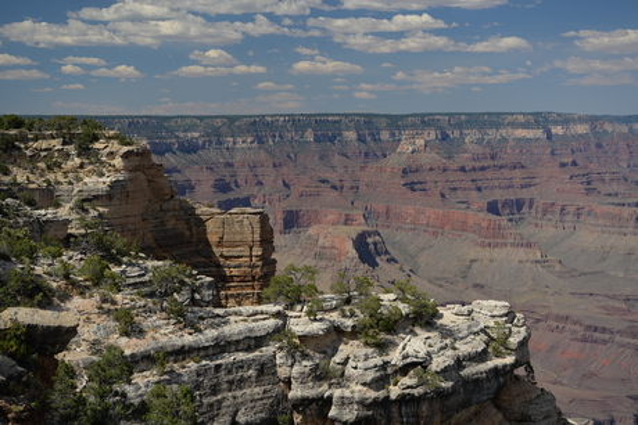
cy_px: 212
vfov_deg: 19.5
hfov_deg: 28.8
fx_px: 1241
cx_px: 319
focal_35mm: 70
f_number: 5.6
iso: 100
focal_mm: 70
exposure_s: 1/400
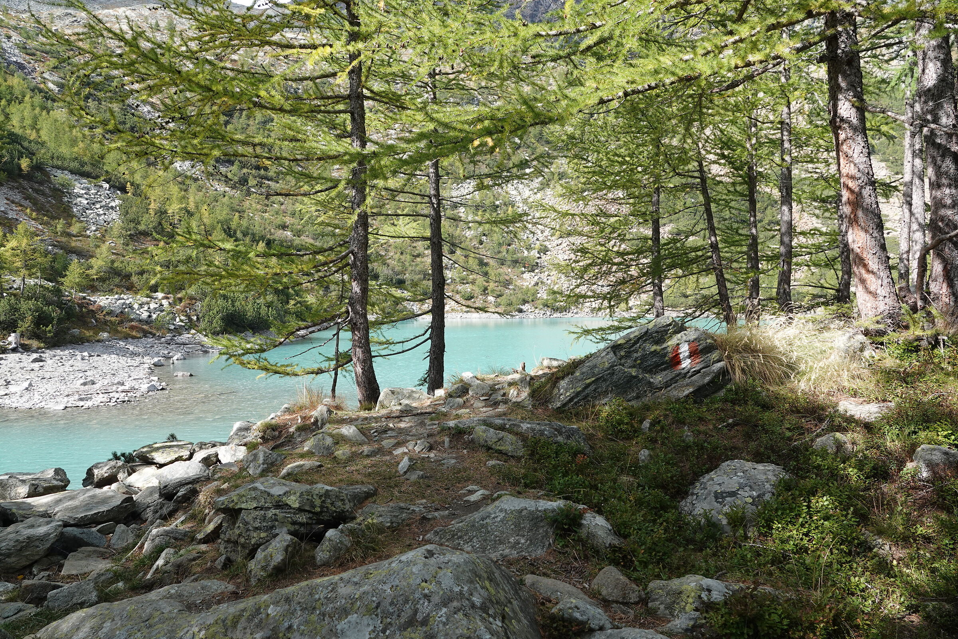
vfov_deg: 53.1
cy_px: 320
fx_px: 639
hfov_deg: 73.7
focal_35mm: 24
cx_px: 479
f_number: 3.5
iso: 100
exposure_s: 1/250
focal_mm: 8.8
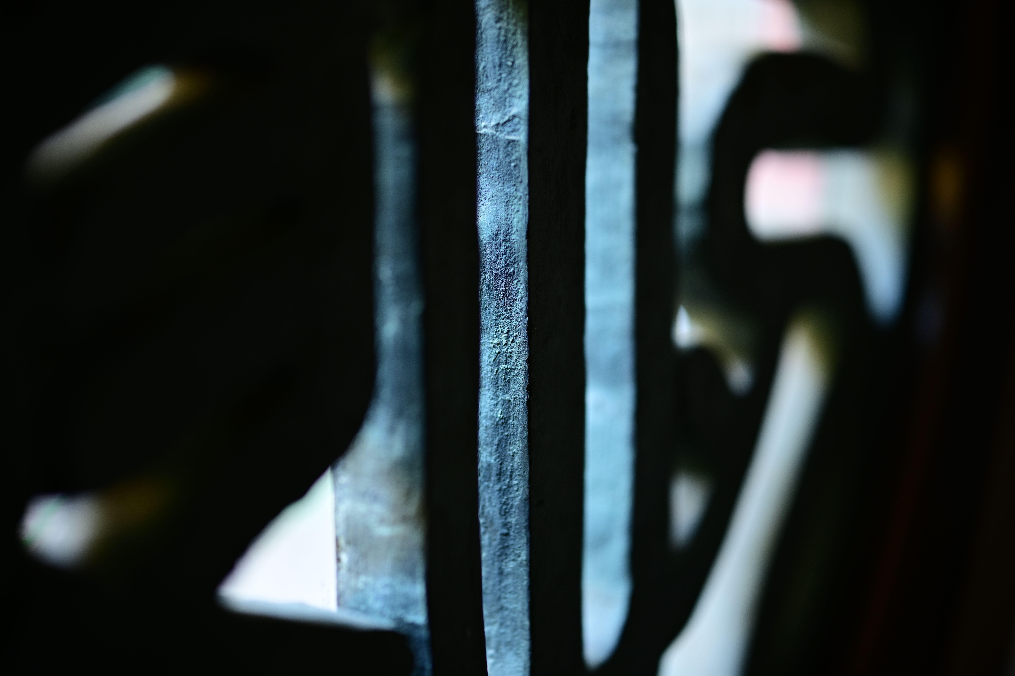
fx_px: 1635
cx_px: 508
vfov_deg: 23.4
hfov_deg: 34.5
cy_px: 338
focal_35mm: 58
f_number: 0.95
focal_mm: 58
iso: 400
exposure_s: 1/30
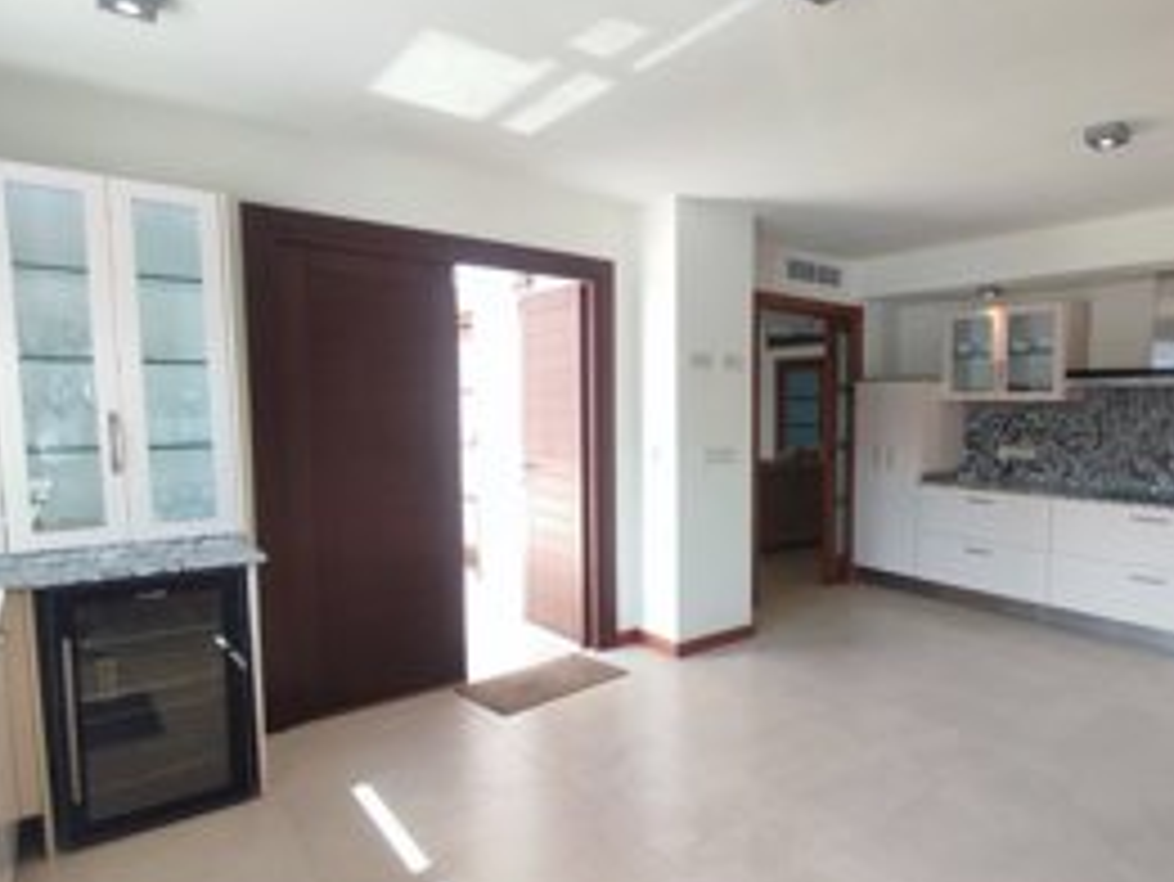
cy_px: 477
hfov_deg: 74.6
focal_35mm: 22
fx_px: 746
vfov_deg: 61.0
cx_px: 758
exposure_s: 1/120
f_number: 2.2
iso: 66
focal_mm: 1.65
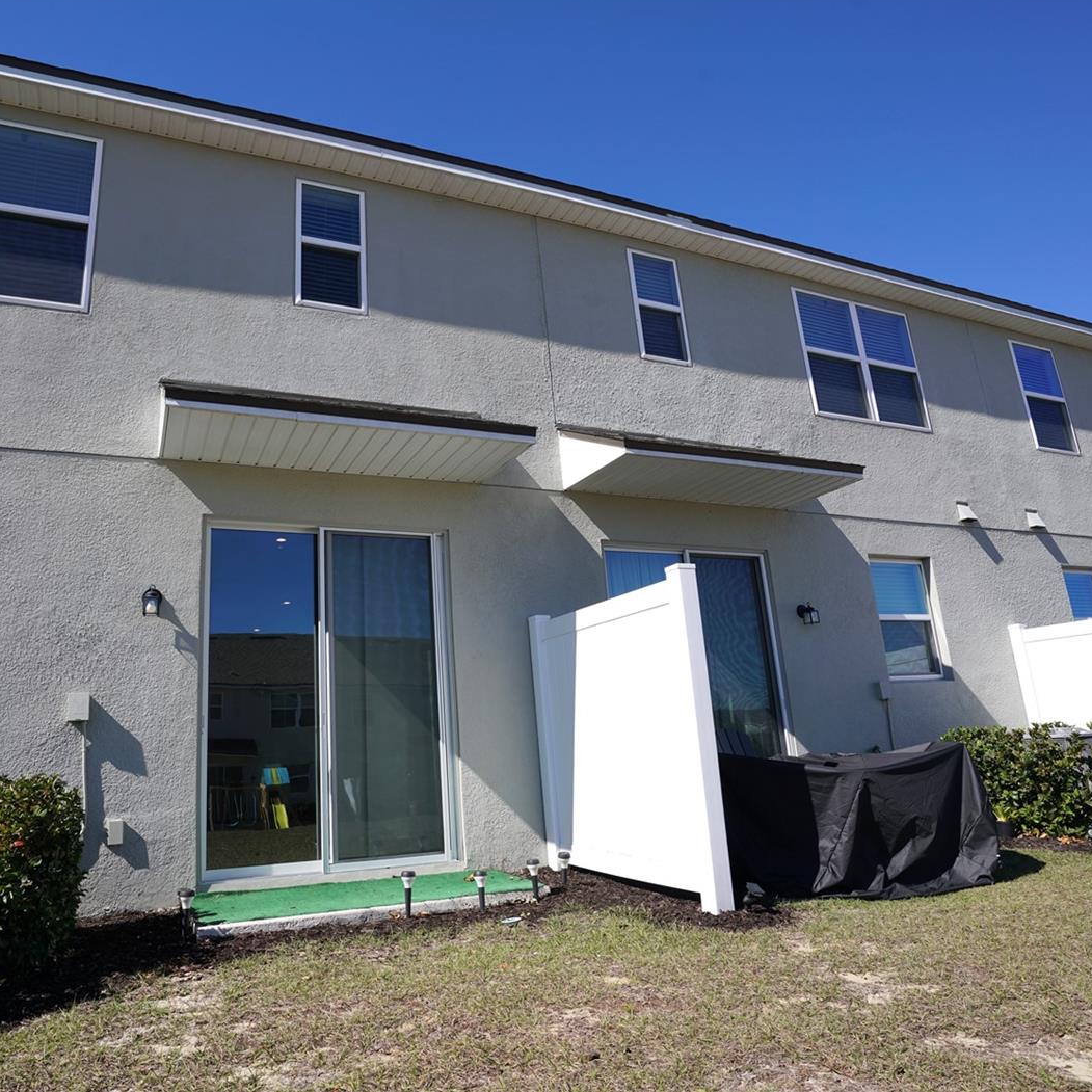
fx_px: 785
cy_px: 539
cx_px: 447
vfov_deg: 69.6
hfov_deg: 69.1
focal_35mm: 22
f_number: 8
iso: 100
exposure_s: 1/250
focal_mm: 17
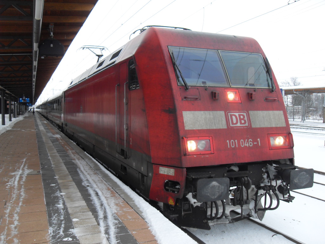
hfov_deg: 54.0
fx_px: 319
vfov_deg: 41.8
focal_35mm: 34
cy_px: 122
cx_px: 162
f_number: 2.8
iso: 80
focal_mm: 6.3
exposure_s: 1/90
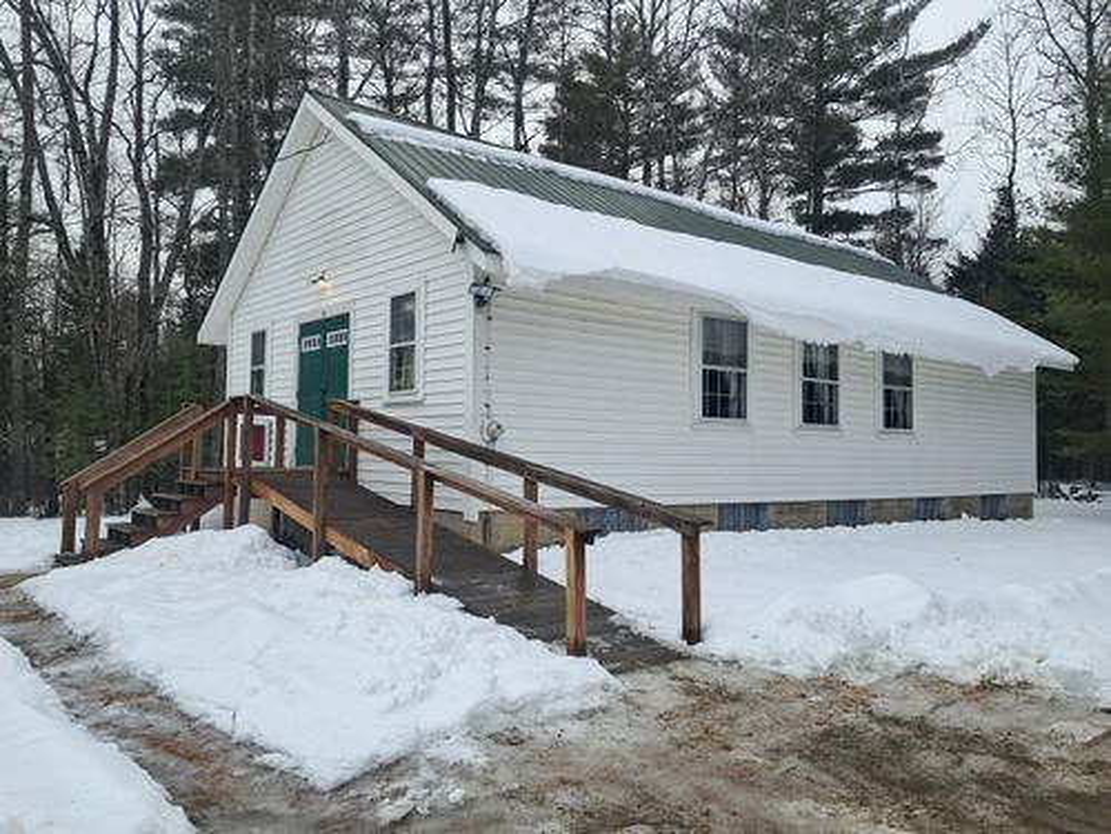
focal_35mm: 27
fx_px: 867
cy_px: 417
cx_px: 556
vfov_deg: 51.4
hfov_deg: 65.3
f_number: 1.8
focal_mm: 4
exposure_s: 1/230
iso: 50
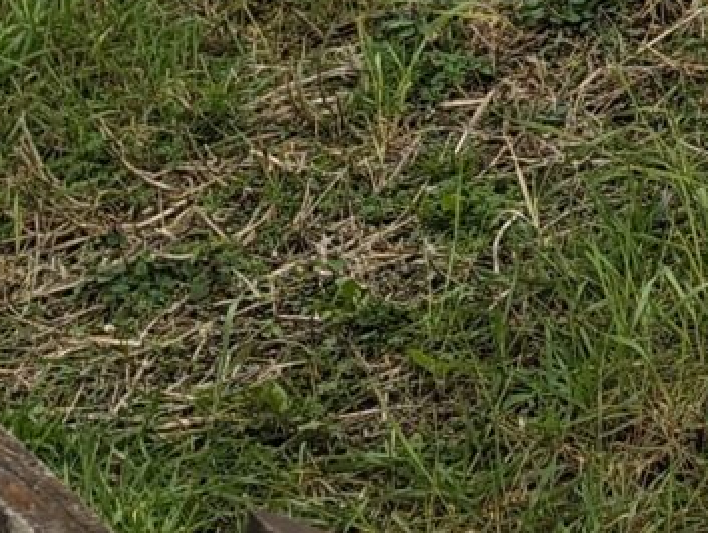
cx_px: -160
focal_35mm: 174
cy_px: -822
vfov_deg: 7.8
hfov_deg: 11.1
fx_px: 3565
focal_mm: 6.81
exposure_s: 1/539
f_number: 1.85
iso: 44
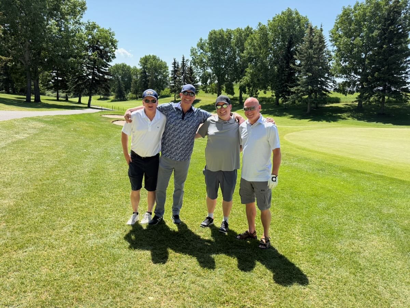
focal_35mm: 24
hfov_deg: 71.6
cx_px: 205
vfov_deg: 56.8
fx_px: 284
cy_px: 154
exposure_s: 1/2907
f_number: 1.78
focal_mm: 6.76
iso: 100
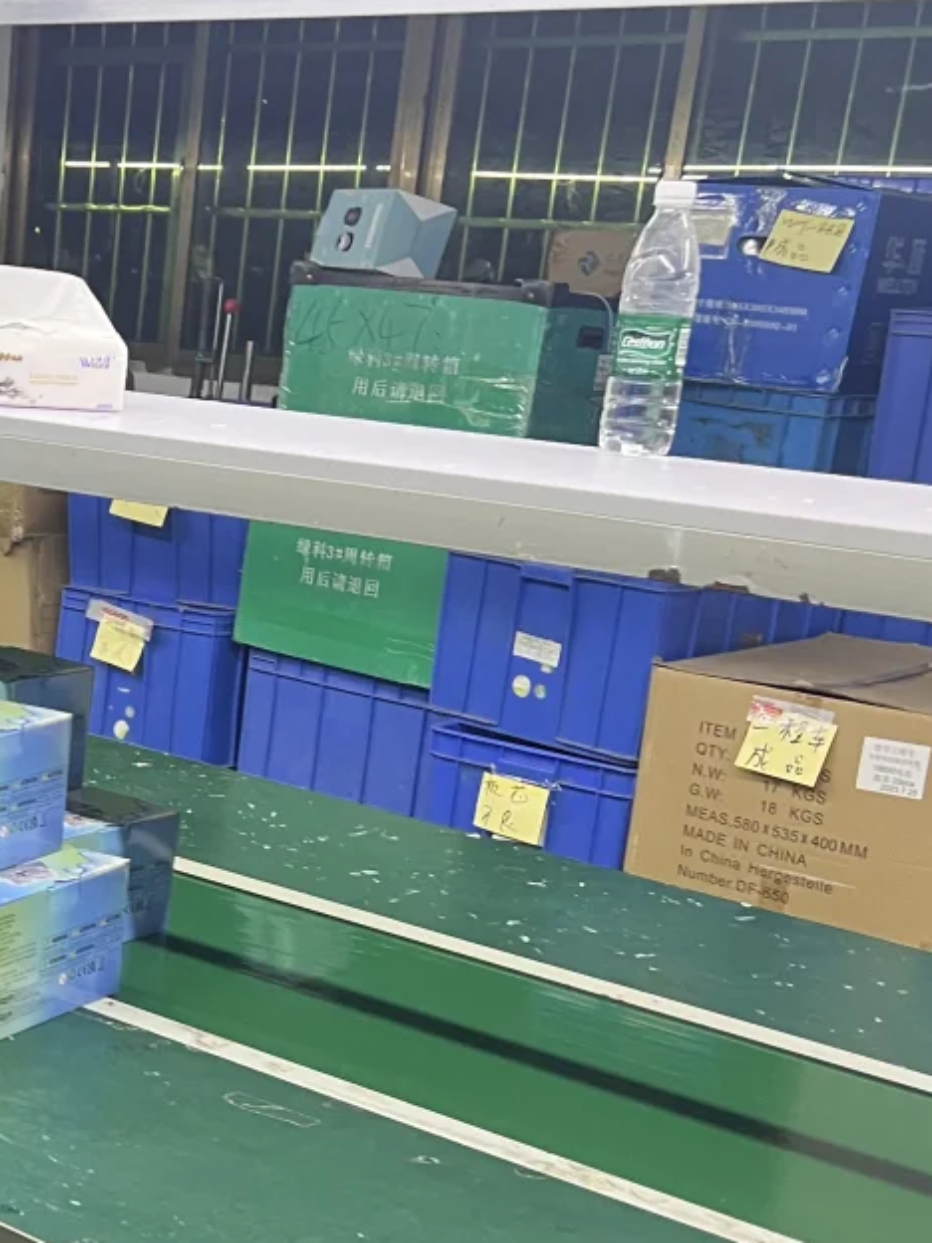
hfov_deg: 22.9
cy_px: 944
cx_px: -108
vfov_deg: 31.6
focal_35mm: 60
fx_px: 2154
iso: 125
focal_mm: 5.7
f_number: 1.5
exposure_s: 1/60
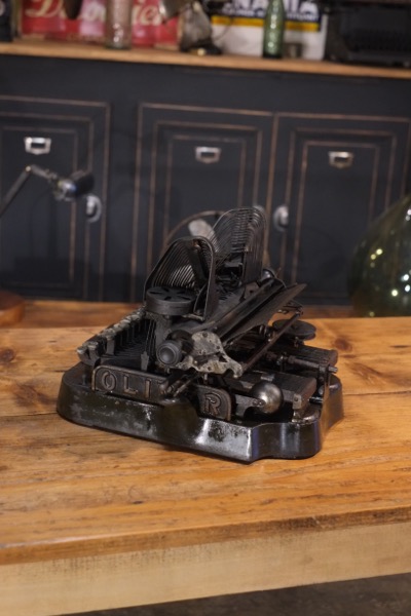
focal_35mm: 53
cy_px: 308
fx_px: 908
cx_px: 206
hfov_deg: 25.5
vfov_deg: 37.5
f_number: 3.2
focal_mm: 35
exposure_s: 1/160
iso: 3200
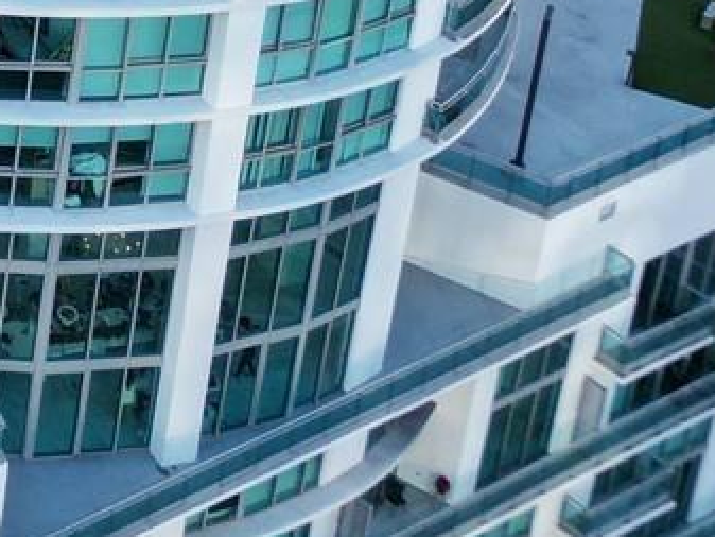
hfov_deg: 13.9
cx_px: -823
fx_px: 2356
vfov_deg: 11.4
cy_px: -628
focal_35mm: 114
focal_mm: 6.72
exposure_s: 1/1000
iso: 200
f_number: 1.7
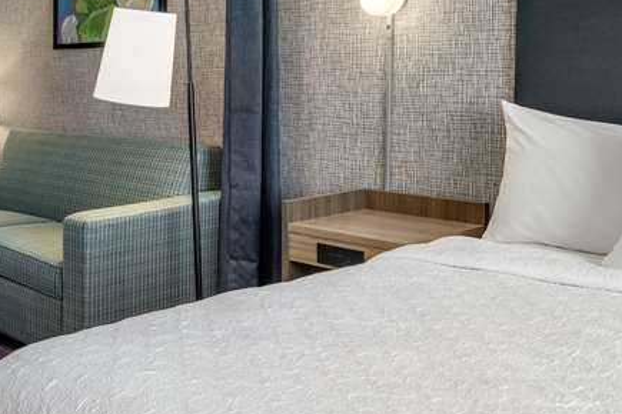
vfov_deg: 26.8
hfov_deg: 37.3
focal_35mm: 47
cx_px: -5
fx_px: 812
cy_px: -16
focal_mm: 20
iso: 200
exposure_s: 1/1.25
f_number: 9
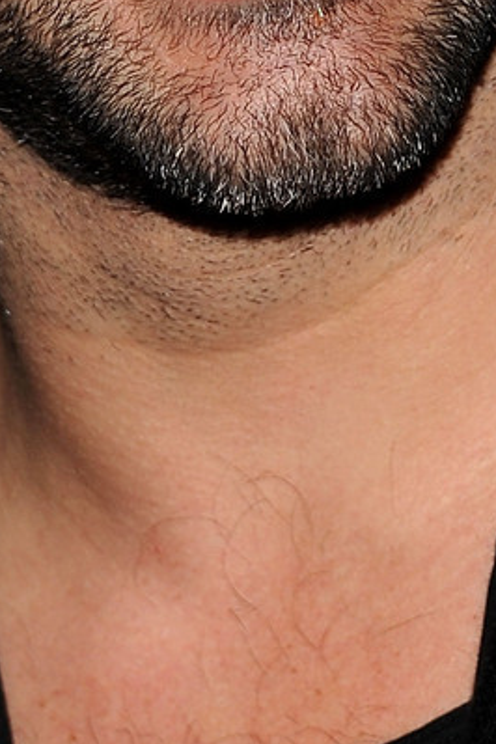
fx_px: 12192
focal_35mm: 590
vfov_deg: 3.5
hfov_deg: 2.3
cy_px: -158
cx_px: 149
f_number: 7.1
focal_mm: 160
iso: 400
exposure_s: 1/160
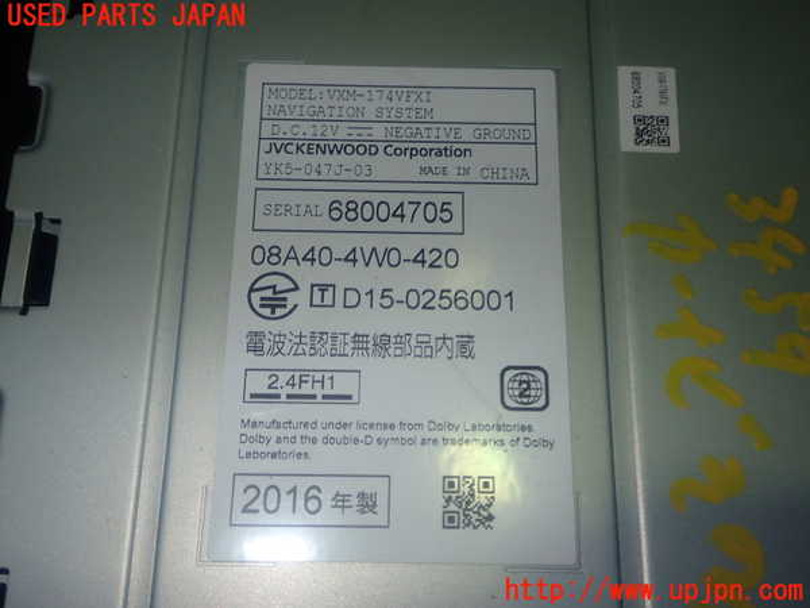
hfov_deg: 45.8
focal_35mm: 41
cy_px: 304
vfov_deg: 35.1
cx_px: 405
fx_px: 959
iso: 200
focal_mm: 7.31
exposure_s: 1/40
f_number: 8
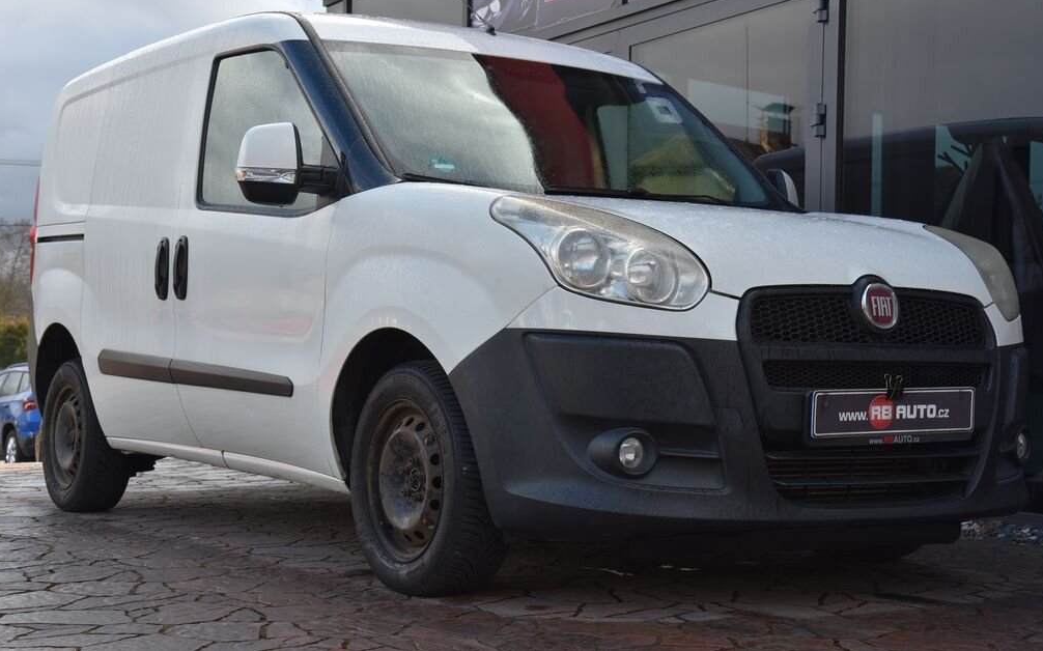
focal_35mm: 54
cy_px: 299
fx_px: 1534
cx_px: 528
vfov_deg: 23.9
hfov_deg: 37.5
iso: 500
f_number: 9
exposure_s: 1/320
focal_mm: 52
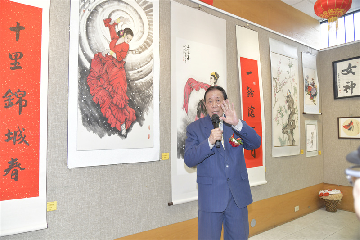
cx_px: 180
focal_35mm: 27
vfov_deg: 47.9
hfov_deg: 67.4
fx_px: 270
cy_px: 120
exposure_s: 1/160
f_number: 4
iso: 500
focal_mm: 27
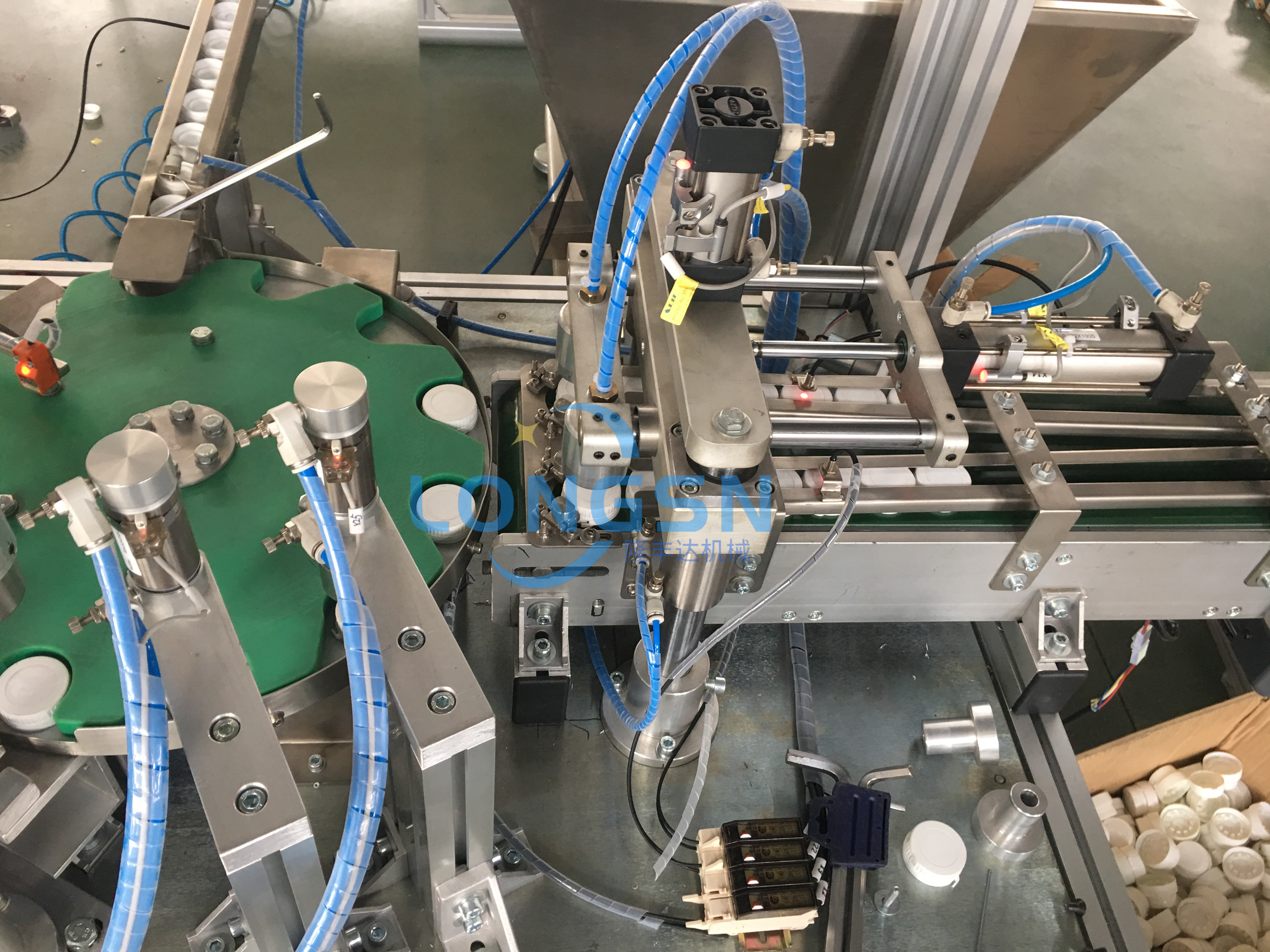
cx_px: 635
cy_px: 476
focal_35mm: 29
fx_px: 1064
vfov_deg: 48.2
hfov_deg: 61.7
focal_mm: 4.15
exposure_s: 1/17
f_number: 2.2
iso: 40
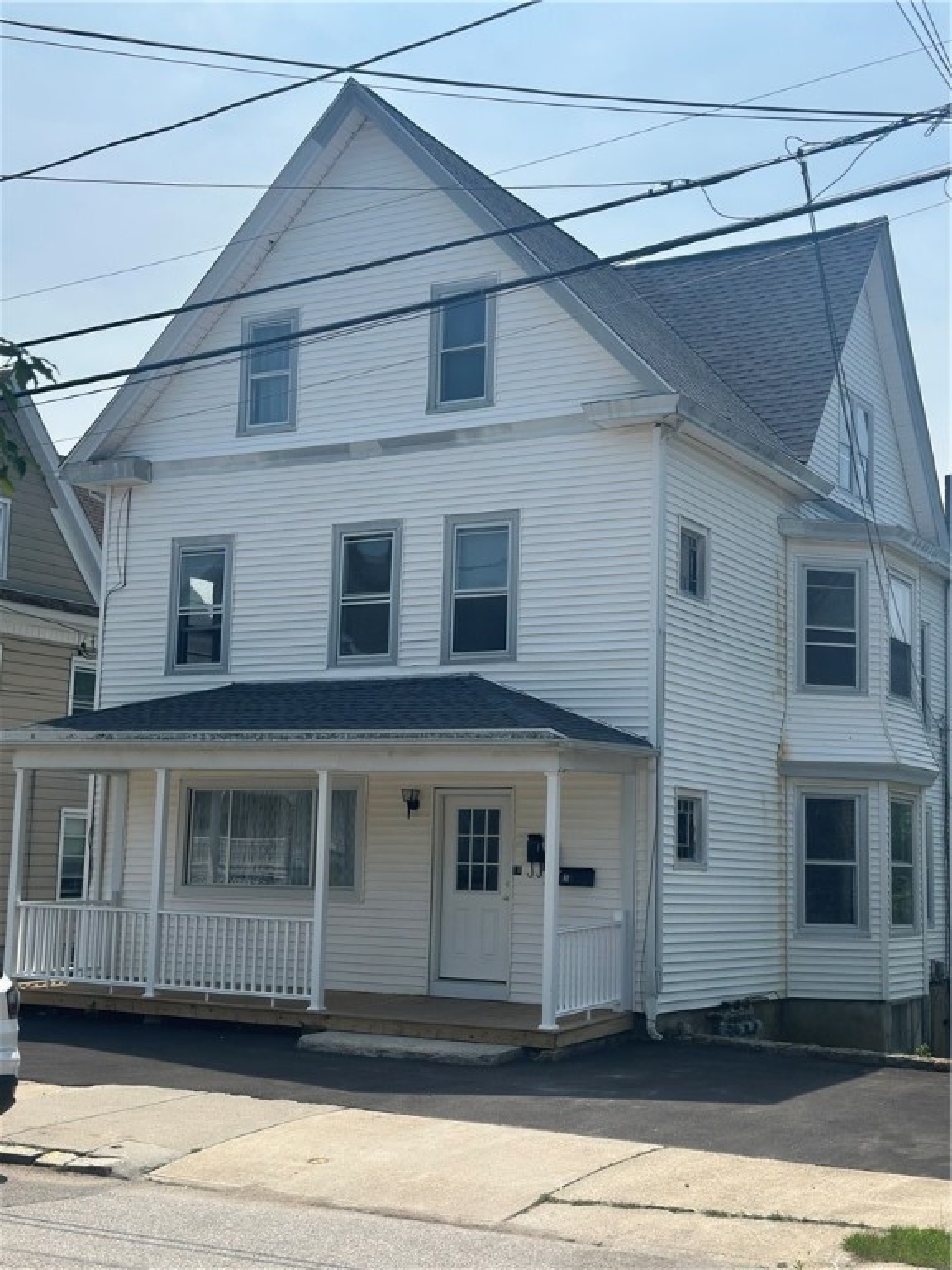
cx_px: 476
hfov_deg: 30.3
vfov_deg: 39.7
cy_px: 635
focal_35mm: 48
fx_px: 1760
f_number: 1.78
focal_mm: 6.86
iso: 80
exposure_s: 1/7092
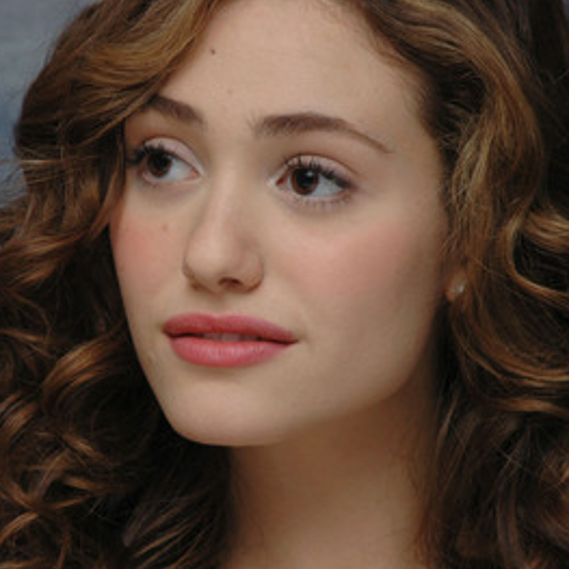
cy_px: 286
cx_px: 177
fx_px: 6118
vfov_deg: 5.3
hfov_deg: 5.3
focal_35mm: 329
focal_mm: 170
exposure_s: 1/1250
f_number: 10
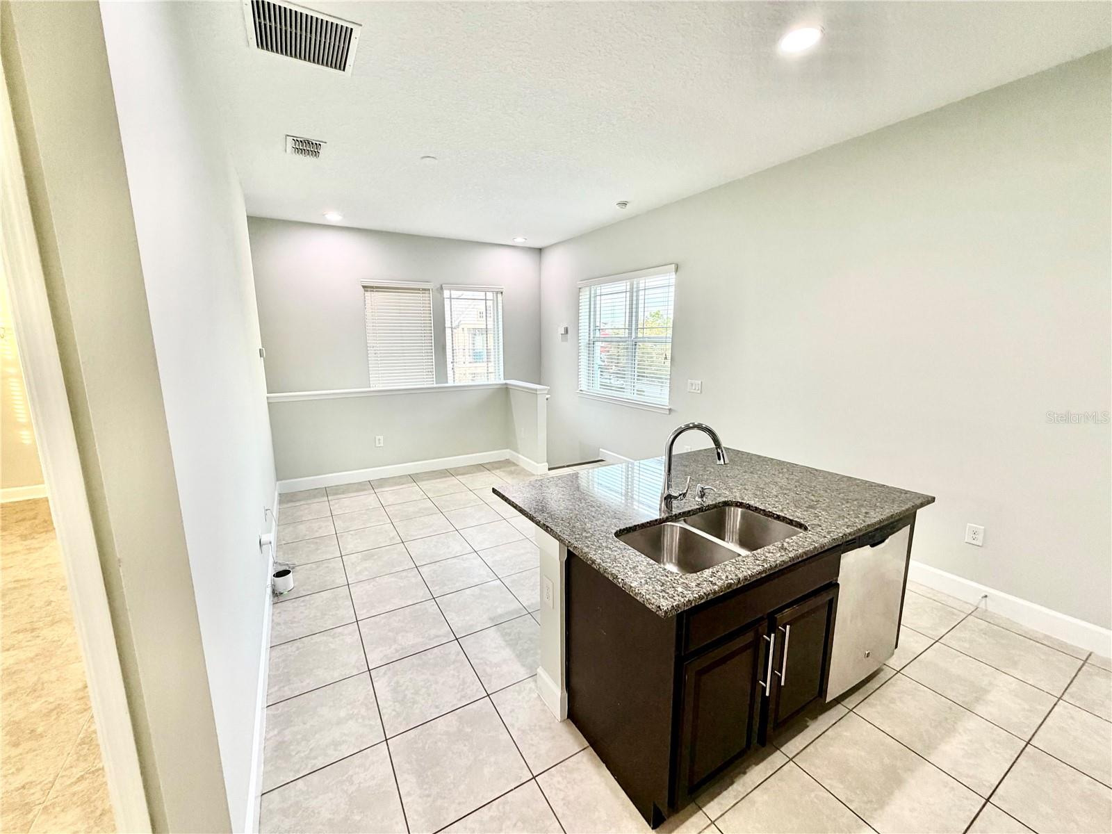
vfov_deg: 85.7
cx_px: 556
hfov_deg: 102.1
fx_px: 450
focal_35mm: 14
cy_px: 417
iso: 200
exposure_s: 1/60
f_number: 2.2
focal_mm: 2.22
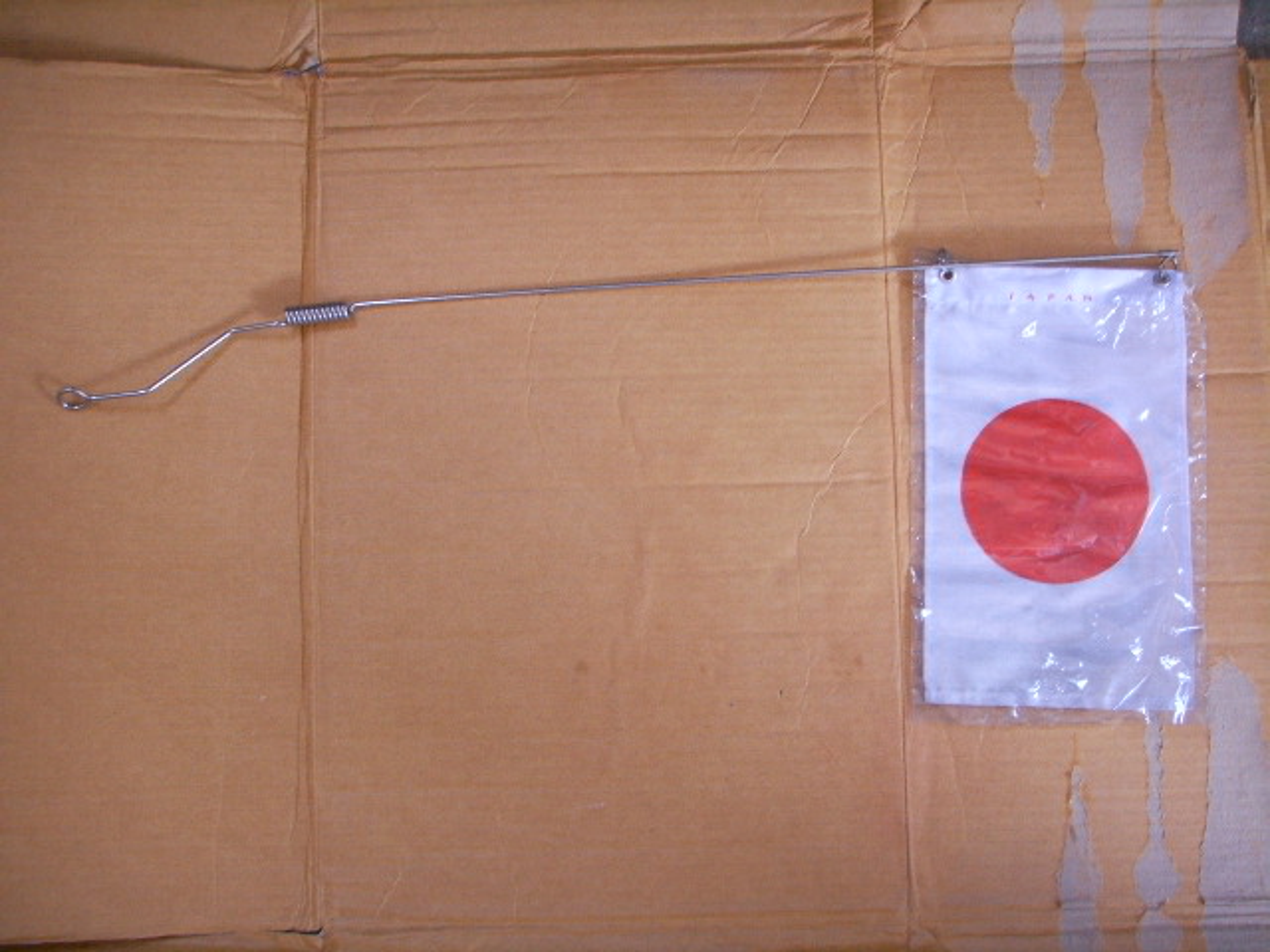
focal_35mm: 39
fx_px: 1431
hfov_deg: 47.9
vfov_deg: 36.8
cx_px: 635
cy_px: 476
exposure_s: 1/20
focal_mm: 6.6
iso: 150
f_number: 3.5
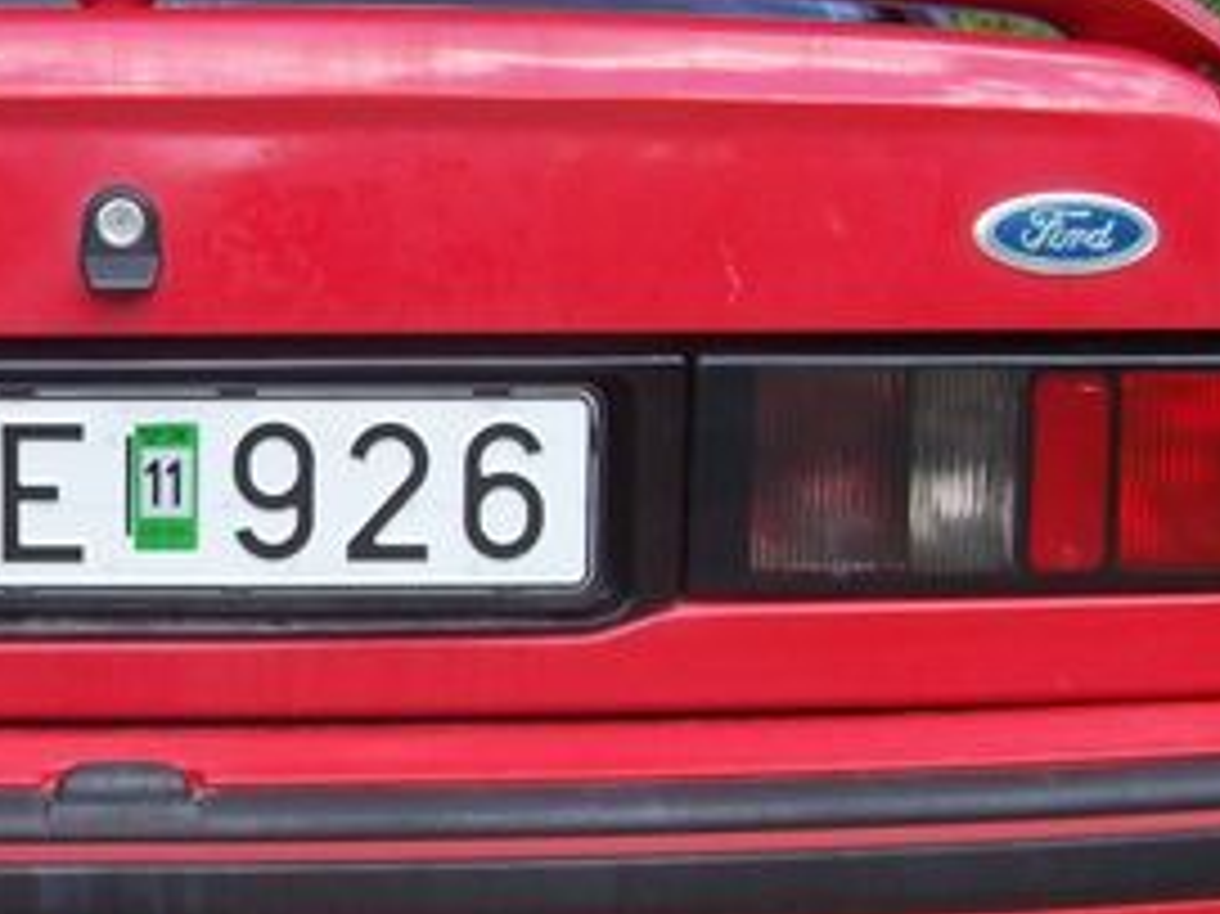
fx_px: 2994
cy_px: 482
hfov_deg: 22.4
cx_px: 113
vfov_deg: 17.4
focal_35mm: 85
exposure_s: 1/342
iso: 80
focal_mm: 6
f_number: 2.7
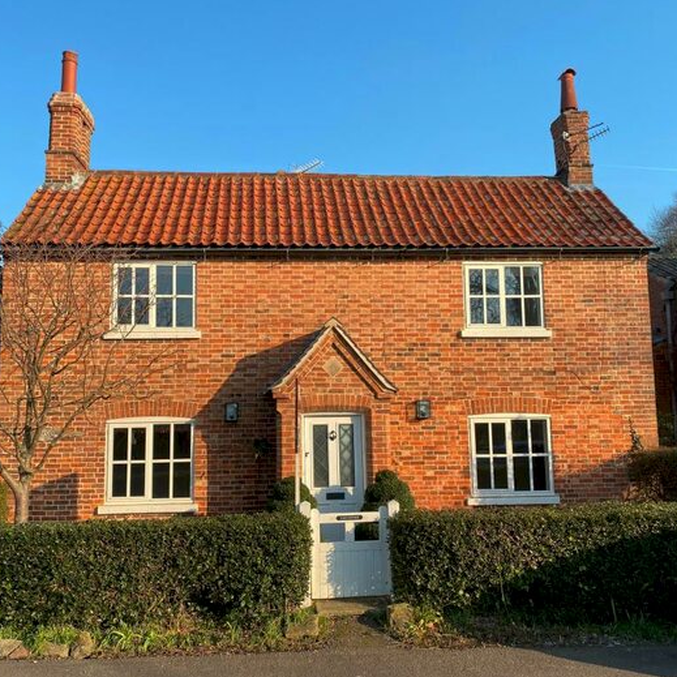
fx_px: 686
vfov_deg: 52.5
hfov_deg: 52.5
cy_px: 340
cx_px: 312
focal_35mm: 31
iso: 32
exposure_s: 1/1653
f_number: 1.8
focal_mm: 4.25
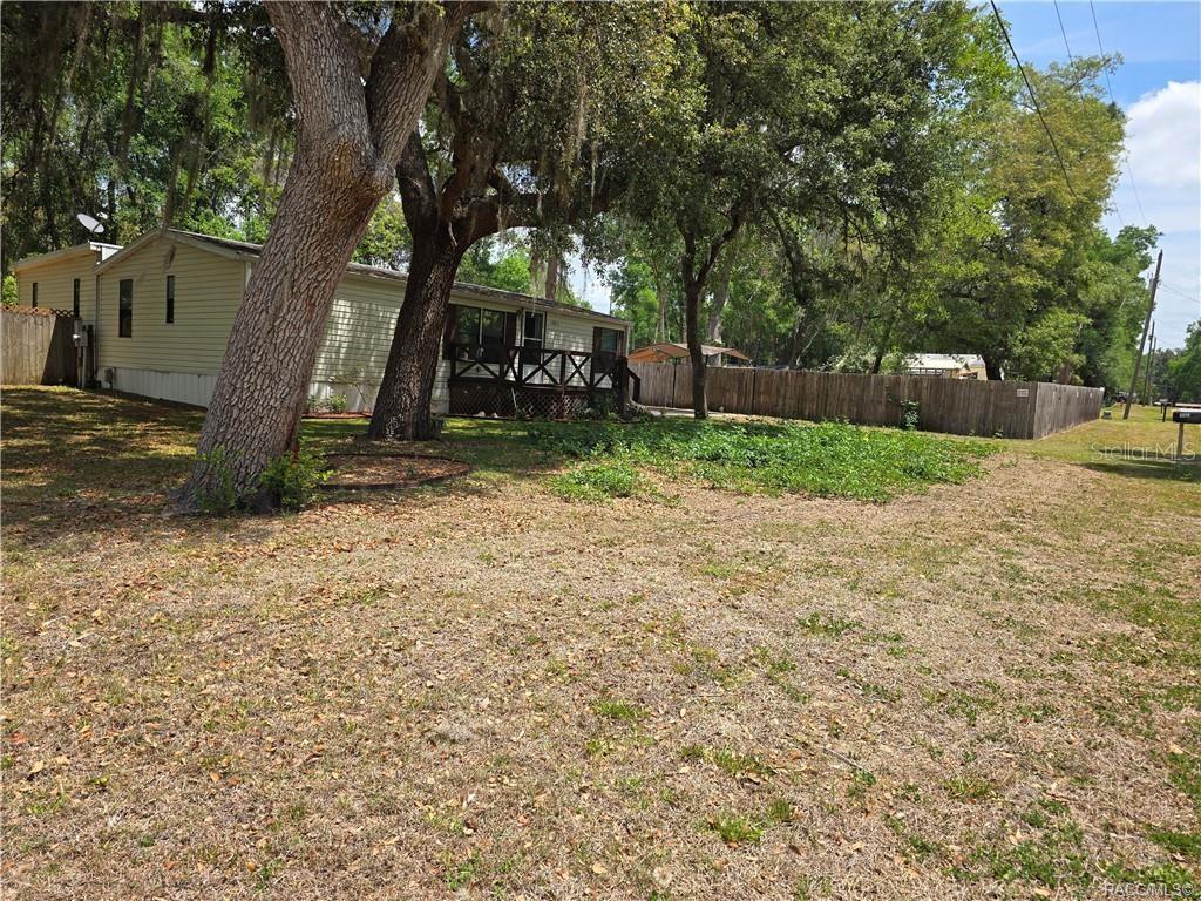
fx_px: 798
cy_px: 450
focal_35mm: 23
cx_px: 600
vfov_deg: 58.9
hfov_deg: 73.9
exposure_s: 1/512
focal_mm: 6.3
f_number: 1.7
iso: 12
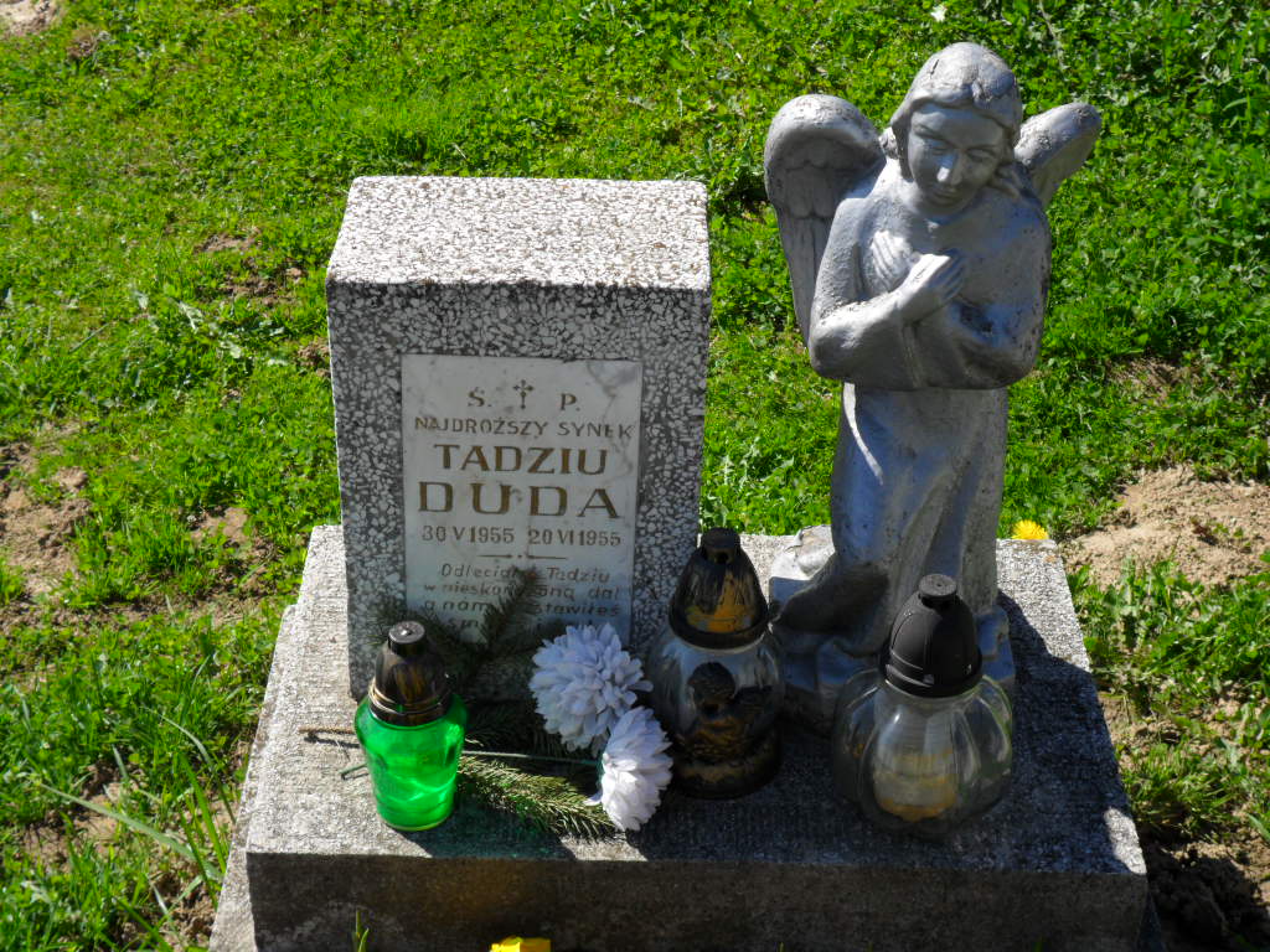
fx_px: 2311
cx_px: 635
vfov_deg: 23.3
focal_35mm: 63
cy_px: 476
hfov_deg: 30.7
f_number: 5.6
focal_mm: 11.2
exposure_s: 1/350
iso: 100
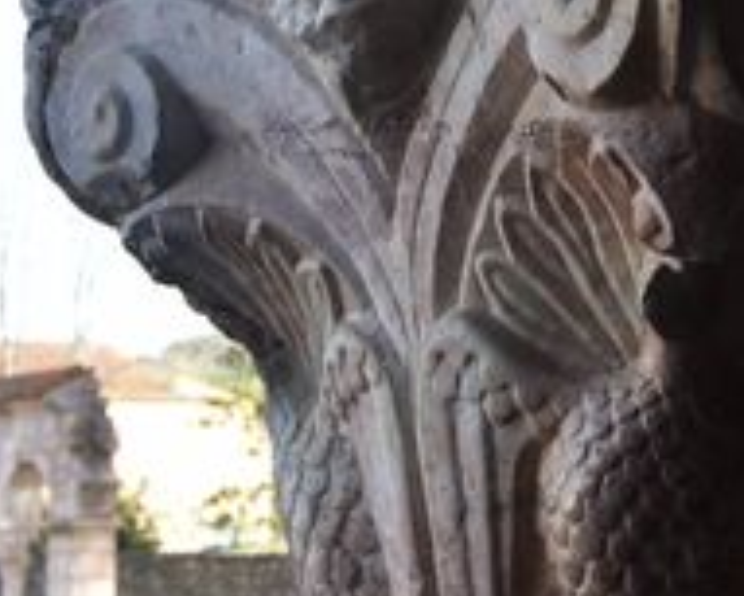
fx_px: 2732
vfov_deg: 12.4
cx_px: 641
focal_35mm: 124
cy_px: 234
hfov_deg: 15.4
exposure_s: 1/200
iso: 400
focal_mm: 24
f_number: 7.1
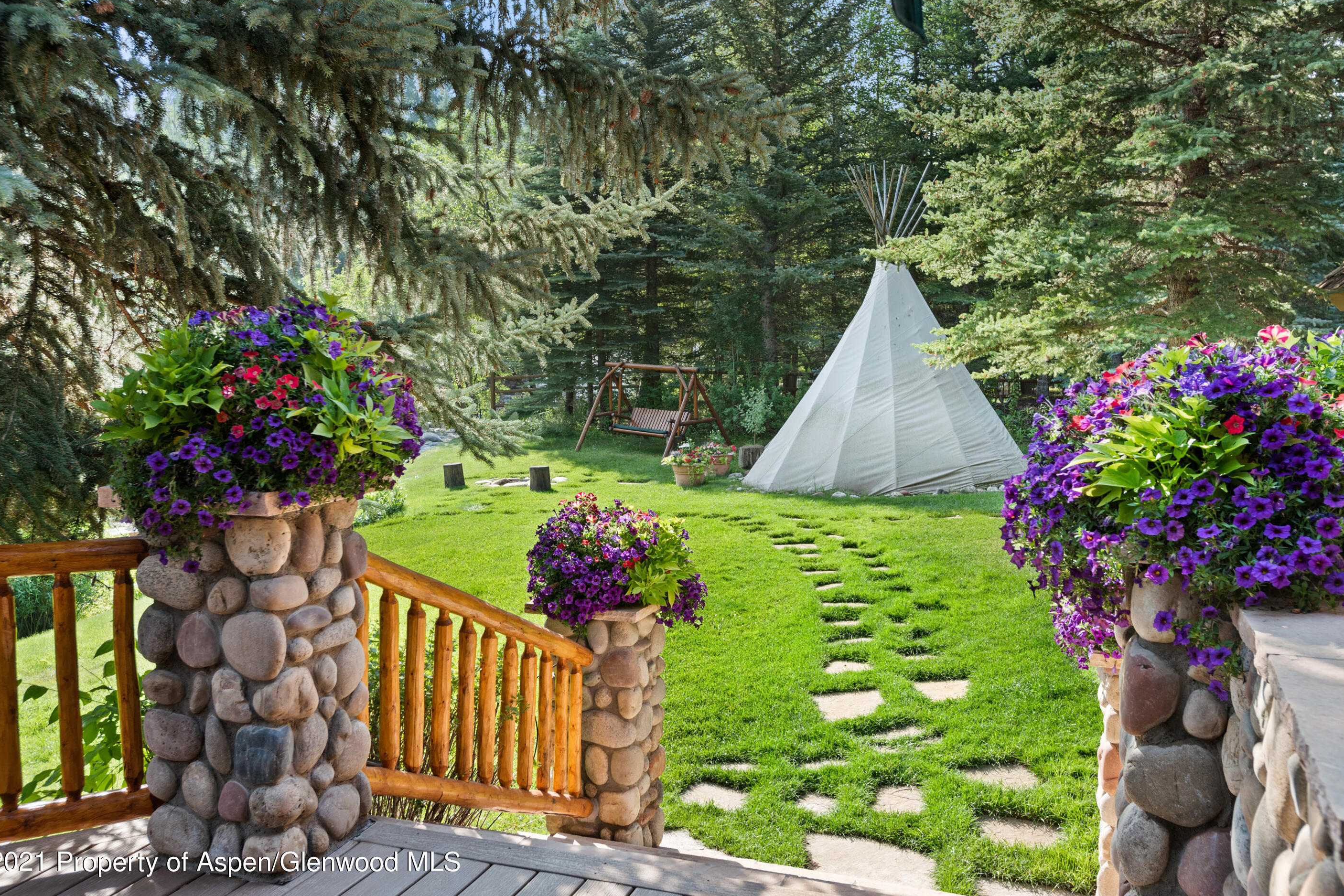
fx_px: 1195
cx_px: 683
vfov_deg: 41.1
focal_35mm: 32
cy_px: 427
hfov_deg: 58.7
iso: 100
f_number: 7.1
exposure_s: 1/10
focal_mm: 30
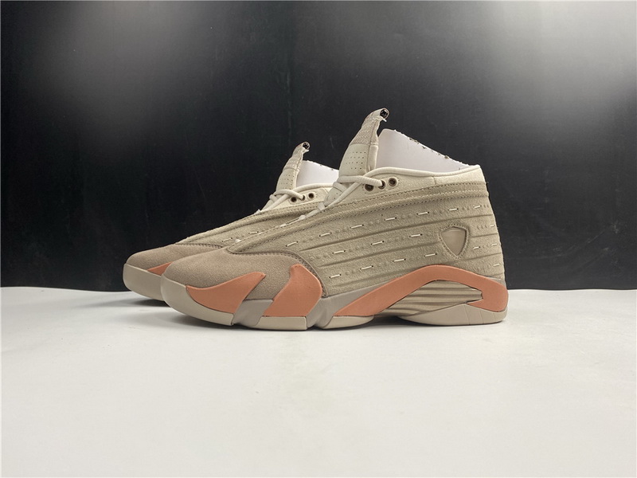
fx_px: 478
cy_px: 239
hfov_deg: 67.3
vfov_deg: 53.1
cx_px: 318
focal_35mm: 26
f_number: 1.8
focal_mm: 4.25
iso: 50
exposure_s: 1/100
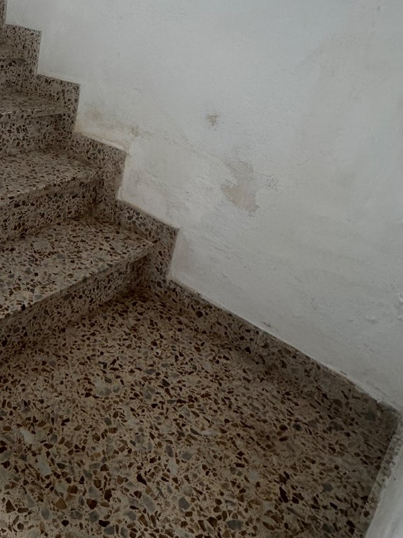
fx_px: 419
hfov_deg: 45.5
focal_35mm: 27
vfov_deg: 62.9
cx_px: 27
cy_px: 160
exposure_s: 1/99
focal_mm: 2.22
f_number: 2.2
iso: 250
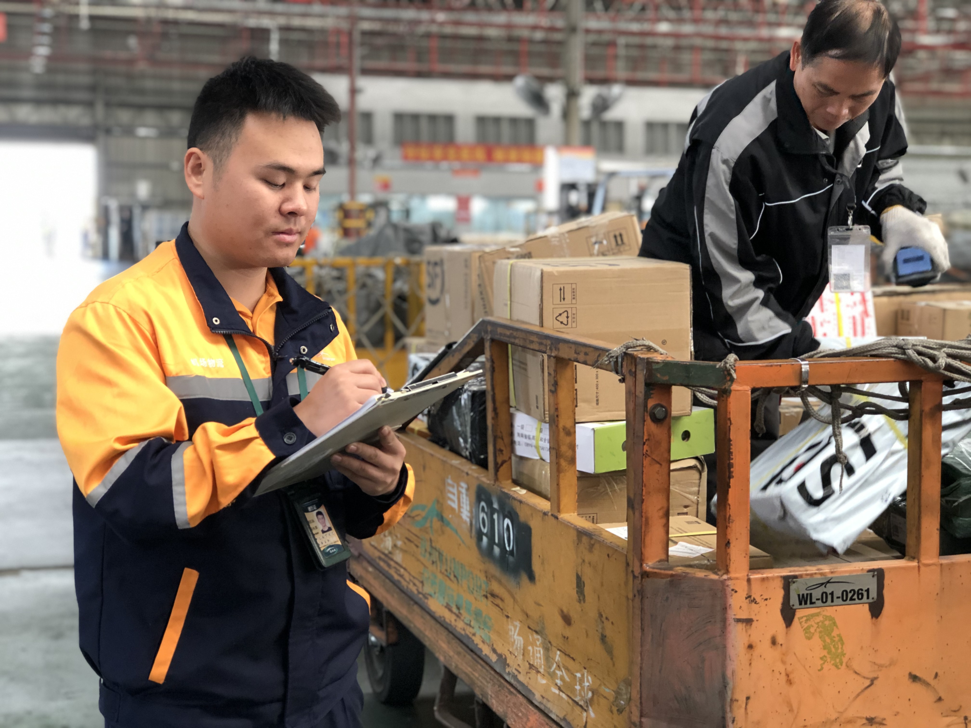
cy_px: 364
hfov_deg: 33.8
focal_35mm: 57
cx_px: 486
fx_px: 1599
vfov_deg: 25.7
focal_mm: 6.6
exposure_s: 1/30
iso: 125
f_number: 2.8
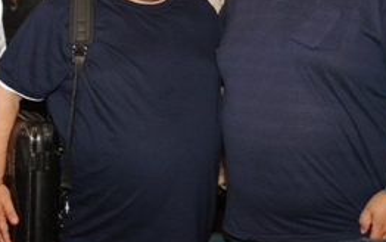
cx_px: 118
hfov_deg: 26.6
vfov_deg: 16.8
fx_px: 810
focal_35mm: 77
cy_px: 38
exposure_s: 1/60
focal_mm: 28
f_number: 5.6
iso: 400
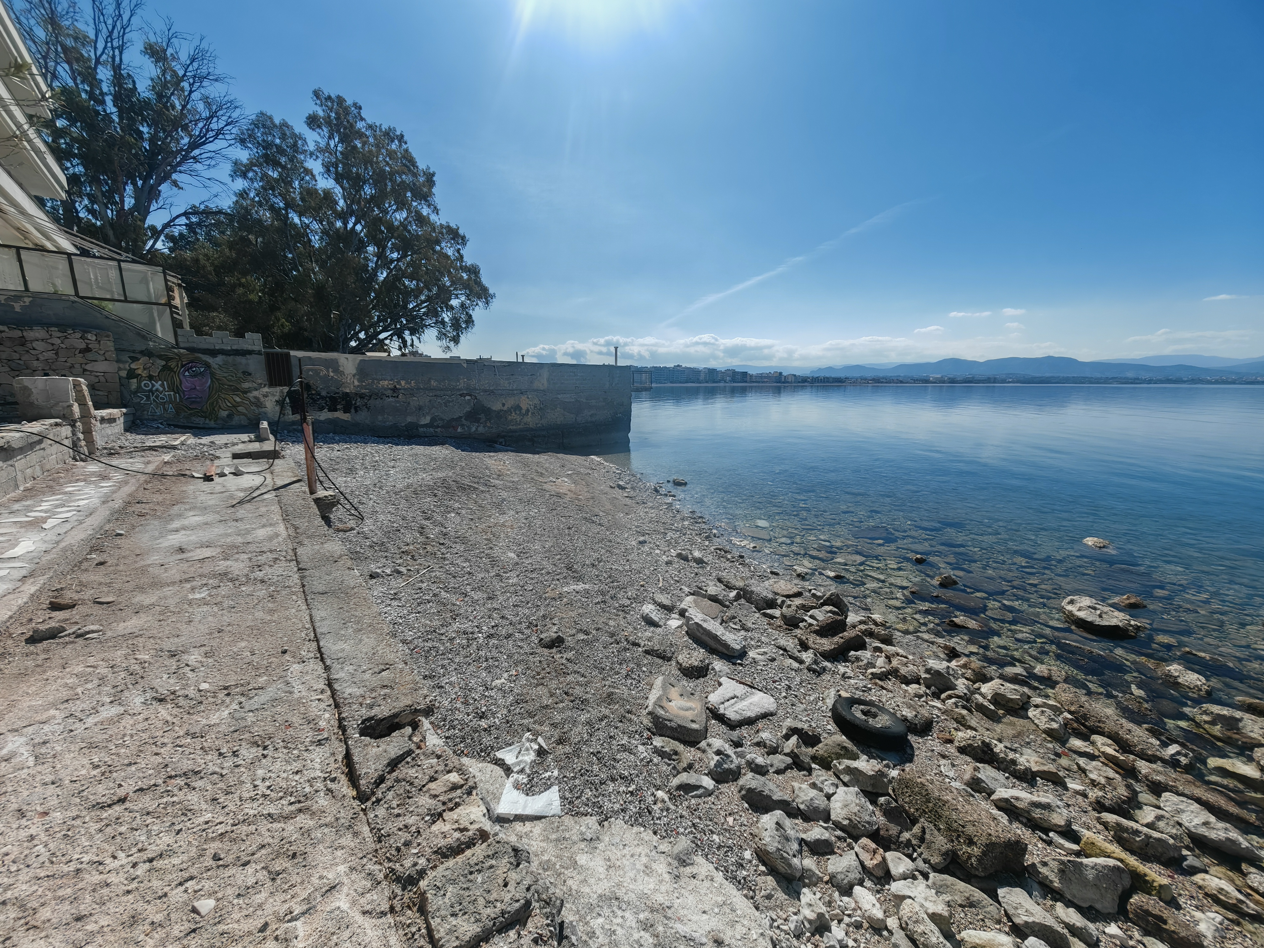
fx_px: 475
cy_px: 474
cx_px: 632
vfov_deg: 89.9
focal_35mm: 13
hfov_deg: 106.2
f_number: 2
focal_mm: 1.82
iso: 50
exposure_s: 1/1100
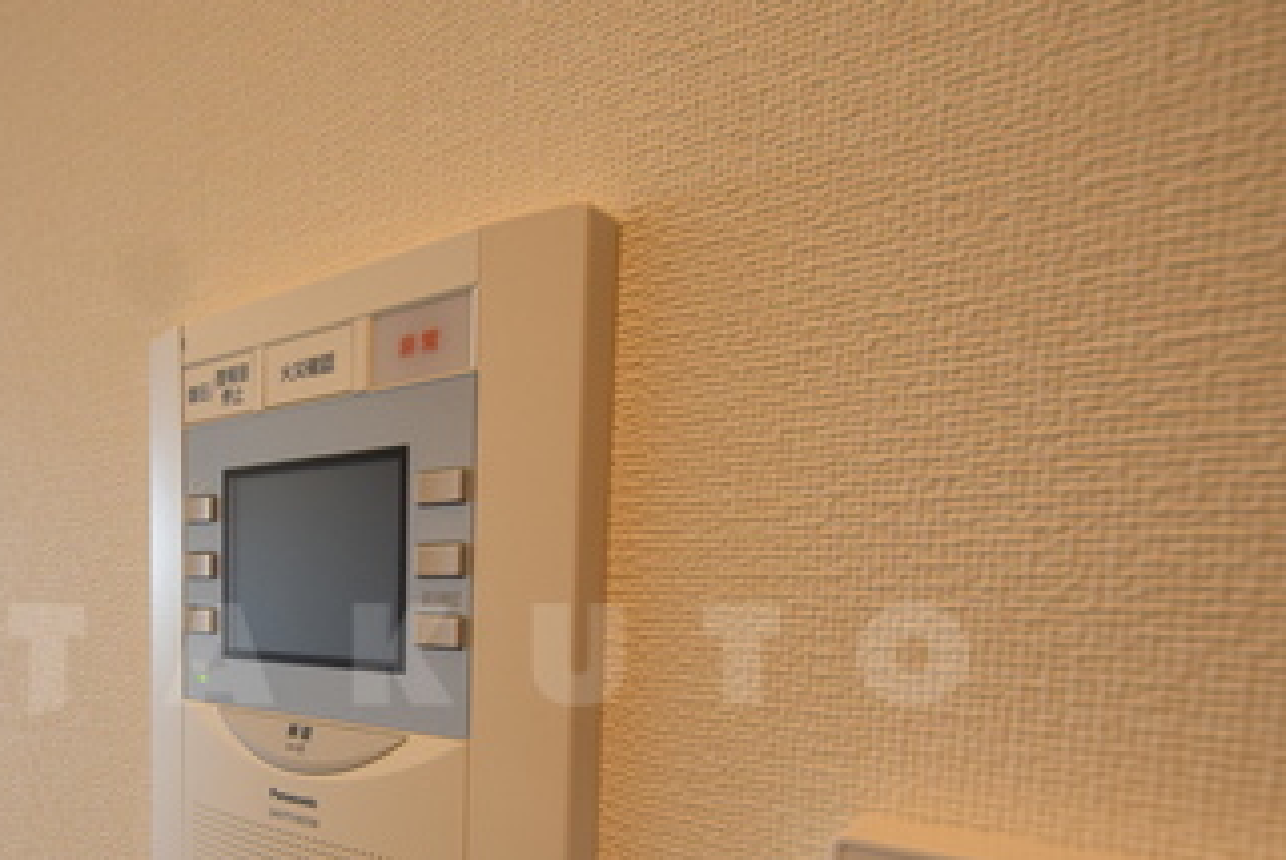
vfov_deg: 50.7
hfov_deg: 70.1
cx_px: 366
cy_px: 661
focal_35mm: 24
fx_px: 858
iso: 800
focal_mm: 8
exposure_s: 1/100
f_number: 4.5
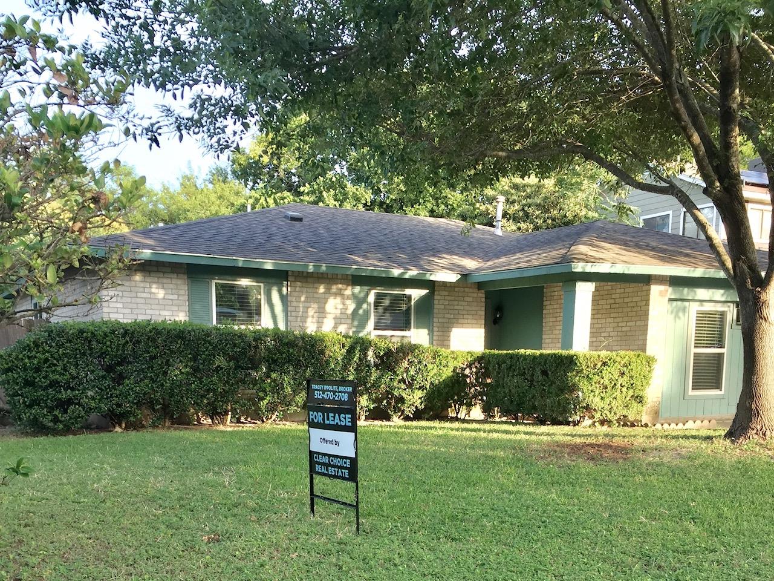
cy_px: 290
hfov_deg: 61.7
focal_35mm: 29
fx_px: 648
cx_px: 387
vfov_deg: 48.2
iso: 32
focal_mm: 4.15
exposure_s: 1/120
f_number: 2.2
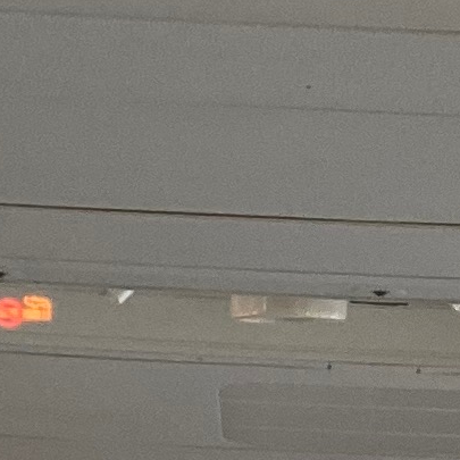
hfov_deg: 7.6
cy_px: -558
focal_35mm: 229
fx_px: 3443
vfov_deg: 7.3
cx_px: 576
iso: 125
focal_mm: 4.25
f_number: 1.8
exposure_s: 1/60
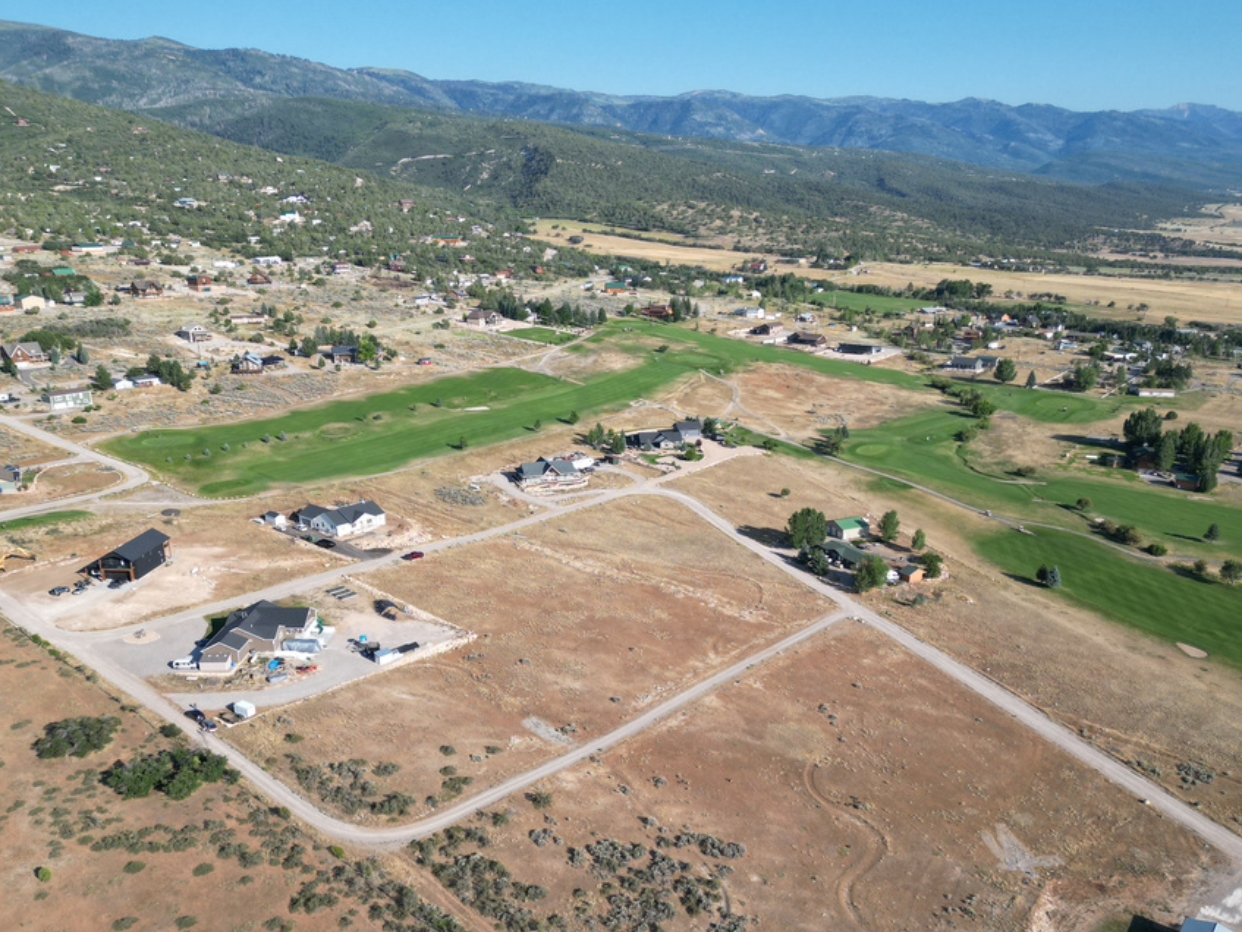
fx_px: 1041
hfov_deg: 61.6
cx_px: 651
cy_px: 547
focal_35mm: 29
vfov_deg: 48.0
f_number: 1.7
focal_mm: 6.72
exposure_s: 1/2000
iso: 100
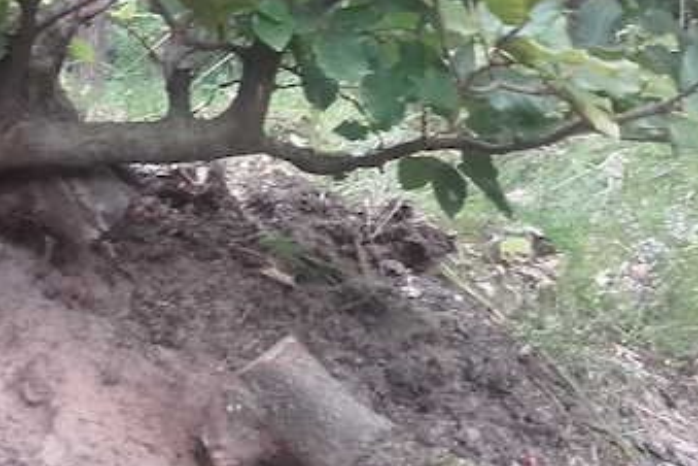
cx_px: 39
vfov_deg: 17.9
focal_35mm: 74
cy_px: -13
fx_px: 1435
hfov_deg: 26.2
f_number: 2.2
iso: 110
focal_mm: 3.31
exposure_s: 1/20
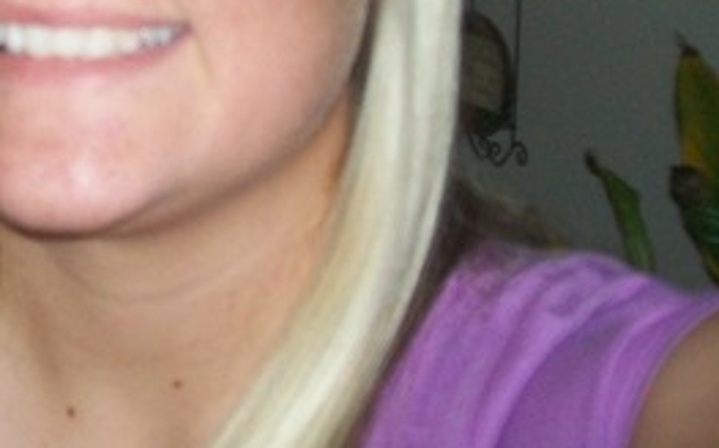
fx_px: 1821
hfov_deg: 20.8
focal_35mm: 93
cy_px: -85
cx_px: -153
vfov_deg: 13.7
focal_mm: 6
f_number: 2.7
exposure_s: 1/60
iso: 160
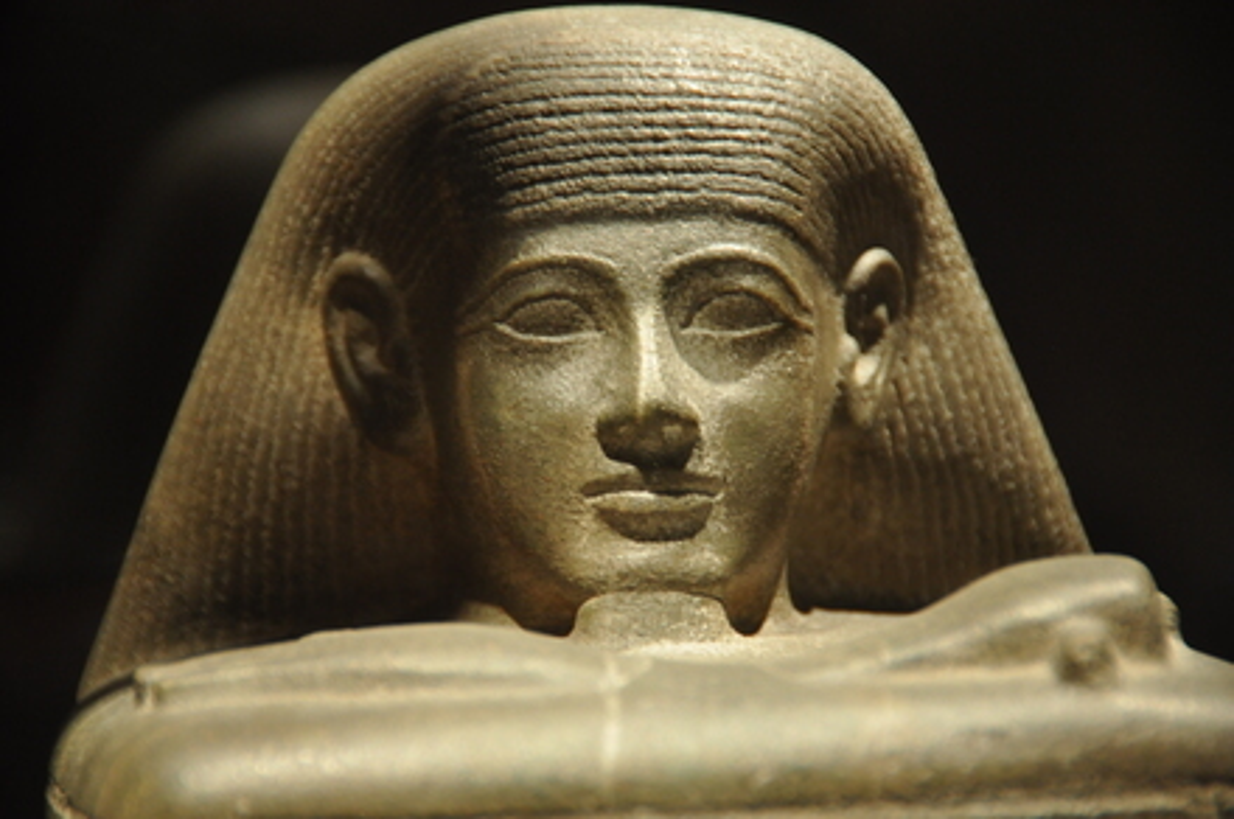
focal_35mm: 300
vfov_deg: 4.6
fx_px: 10268
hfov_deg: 6.9
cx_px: 617
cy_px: 410
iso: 1000
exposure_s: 1/30
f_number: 5.6
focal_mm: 200
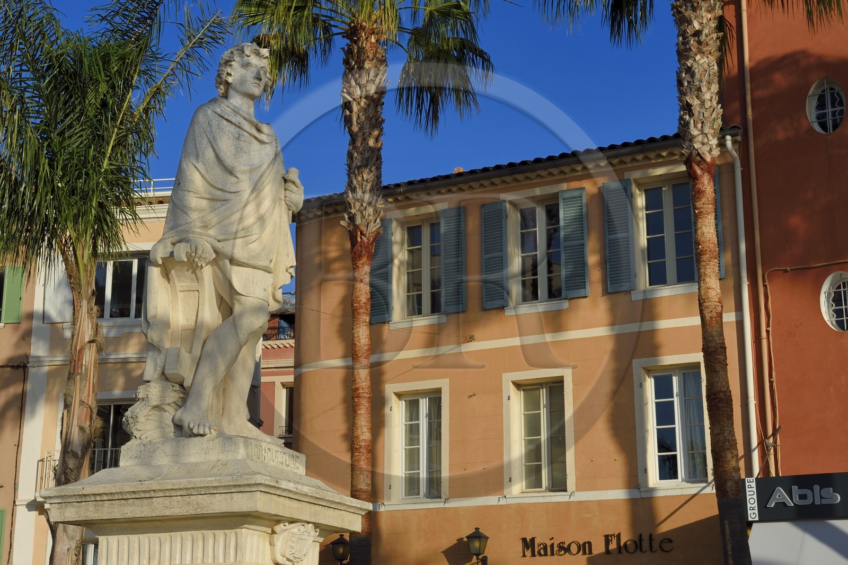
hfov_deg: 34.5
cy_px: 282
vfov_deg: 23.4
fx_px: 1366
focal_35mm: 58
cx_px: 424
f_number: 18
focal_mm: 58
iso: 200
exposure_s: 1/200
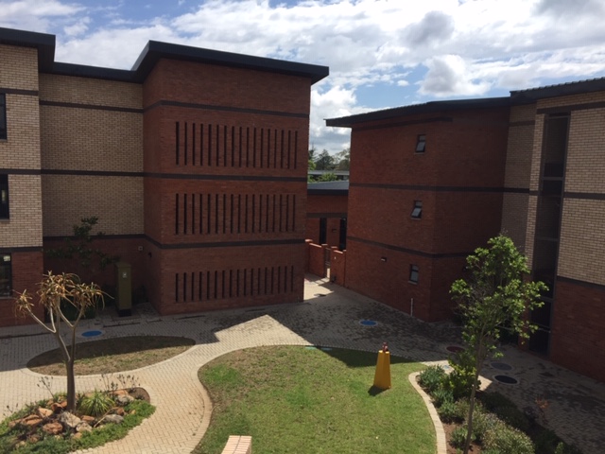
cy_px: 227
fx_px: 507
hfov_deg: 61.7
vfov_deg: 48.2
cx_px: 302
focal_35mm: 29
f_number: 2.2
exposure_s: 1/2475
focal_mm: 4.15
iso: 32
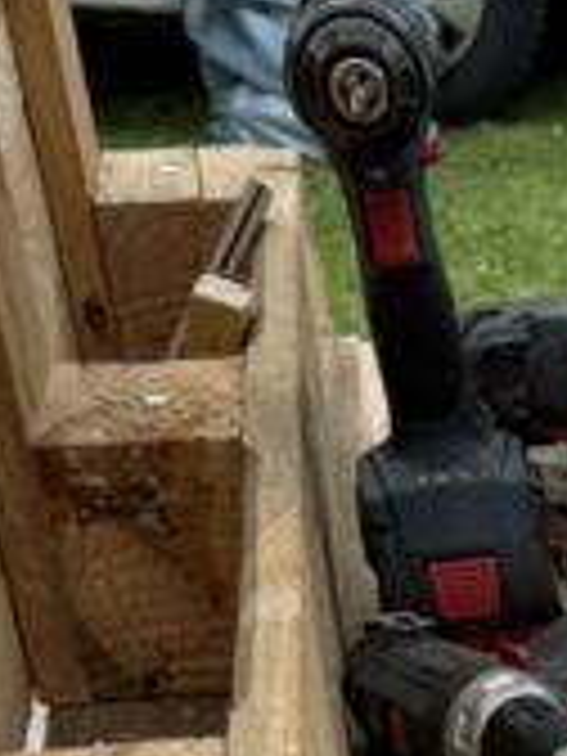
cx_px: 1269
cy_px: 1989
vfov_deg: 10.8
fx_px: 3189
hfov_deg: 9.3
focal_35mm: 146
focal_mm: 6.76
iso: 80
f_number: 1.78
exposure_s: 1/567
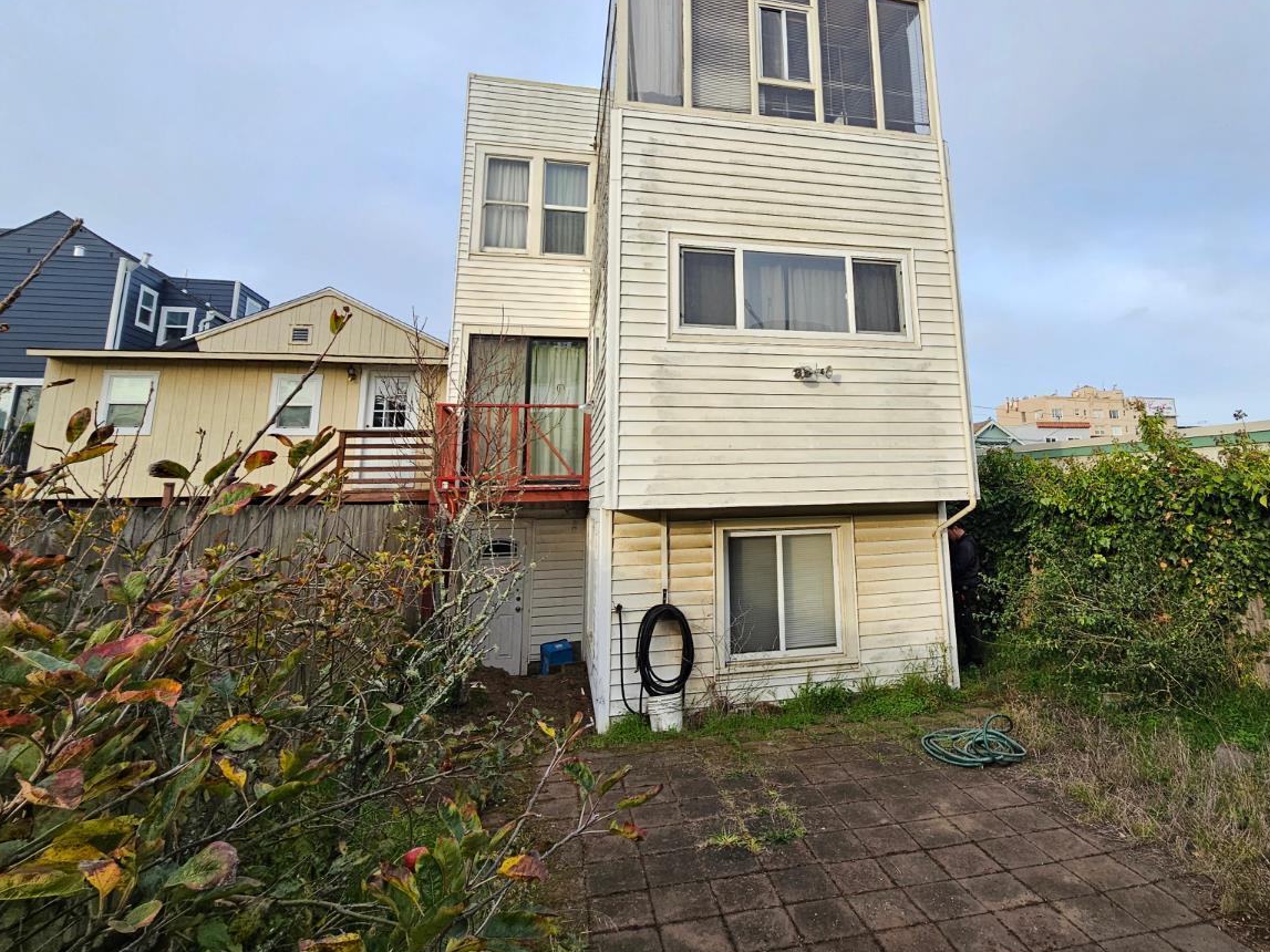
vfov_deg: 73.6
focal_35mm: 17
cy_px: 363
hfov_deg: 90.3
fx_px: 624
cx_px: 733
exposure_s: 1/455
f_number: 2.2
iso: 50
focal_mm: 2.2
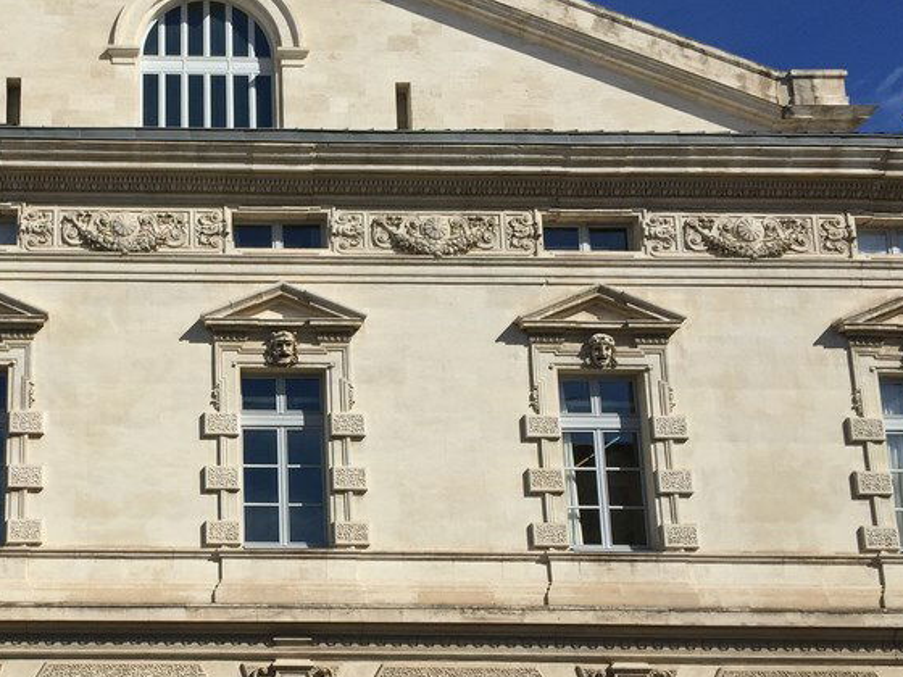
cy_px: 450
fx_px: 1383
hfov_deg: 34.5
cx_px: 126
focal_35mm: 53
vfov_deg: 27.4
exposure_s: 1/4405
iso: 32
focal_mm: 4.15
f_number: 2.2
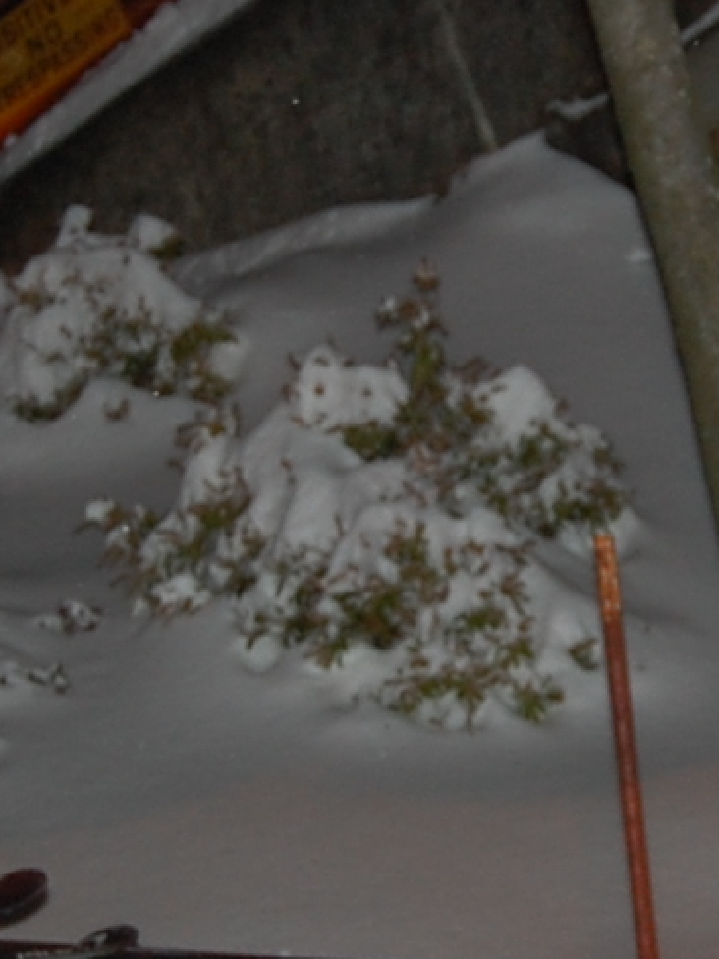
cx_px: 489
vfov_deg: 11.4
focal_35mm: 173
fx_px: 4791
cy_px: 650
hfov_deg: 8.6
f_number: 4.2
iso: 400
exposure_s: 1/60
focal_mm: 26
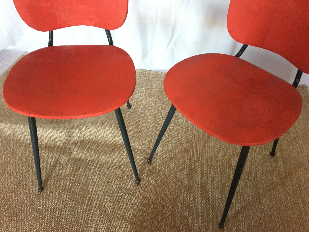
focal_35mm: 29
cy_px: 116
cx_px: 154
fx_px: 259
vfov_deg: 48.2
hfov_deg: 61.7
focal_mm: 4.15
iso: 200
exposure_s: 1/25
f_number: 2.2
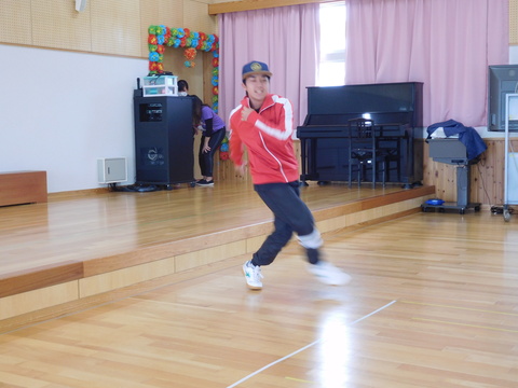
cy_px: 194
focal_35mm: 50
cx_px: 259
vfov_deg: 29.1
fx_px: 748
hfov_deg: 38.2
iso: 220
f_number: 4.1
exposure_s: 1/30
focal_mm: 8.9
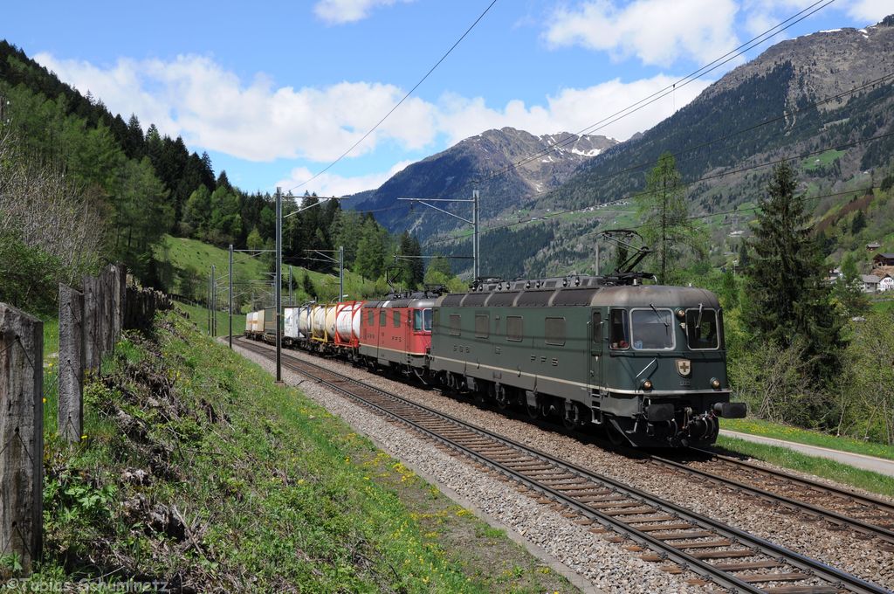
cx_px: 447
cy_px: 297
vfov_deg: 35.4
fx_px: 930
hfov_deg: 51.3
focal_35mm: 38
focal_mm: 25
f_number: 8
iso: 250
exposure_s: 1/640
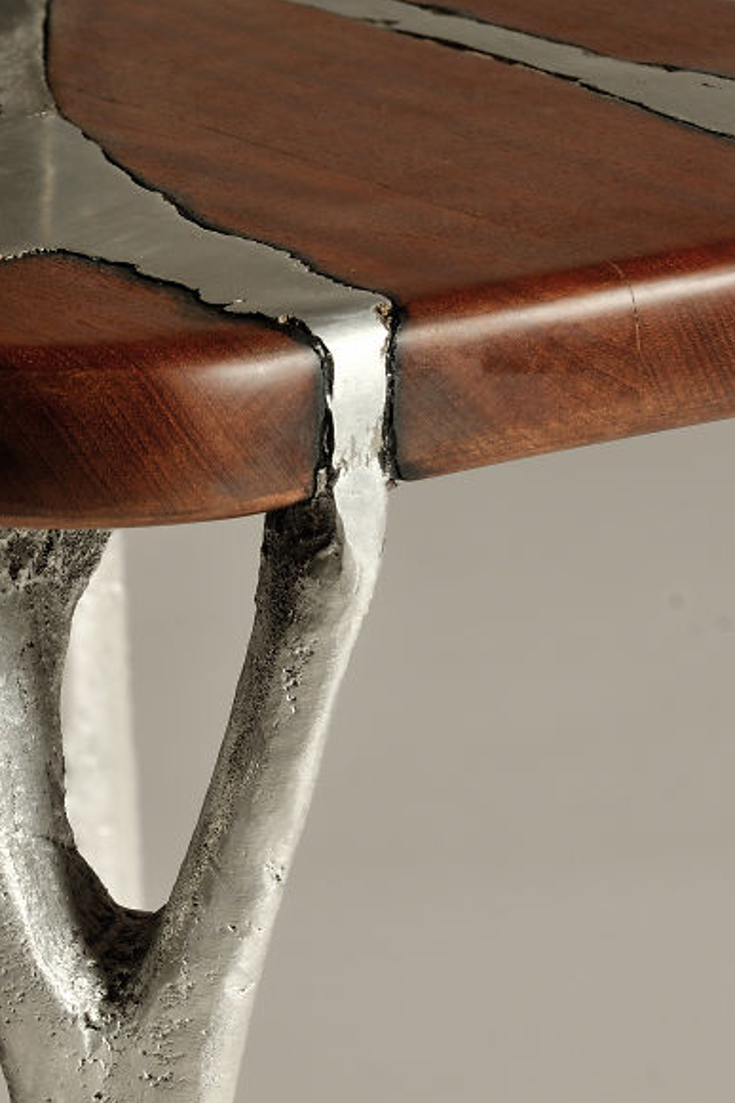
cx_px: 8
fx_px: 11123
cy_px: 552
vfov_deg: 5.7
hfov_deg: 3.8
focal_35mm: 363
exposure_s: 1/160
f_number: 11
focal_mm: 160
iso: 200
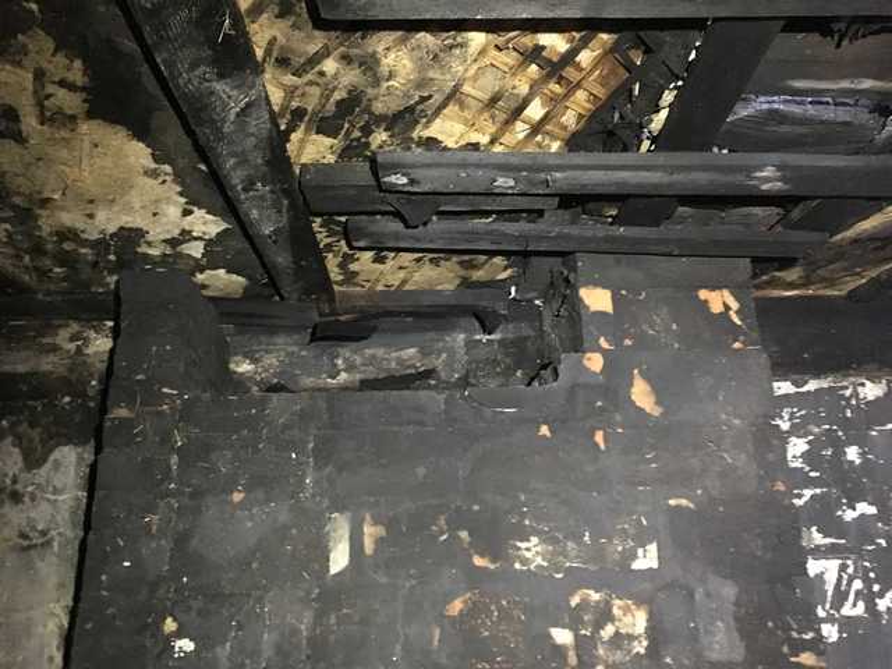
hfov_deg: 61.7
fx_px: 747
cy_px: 334
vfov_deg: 48.2
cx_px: 446
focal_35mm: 29
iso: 1000
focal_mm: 4.15
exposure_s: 1/17
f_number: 2.2
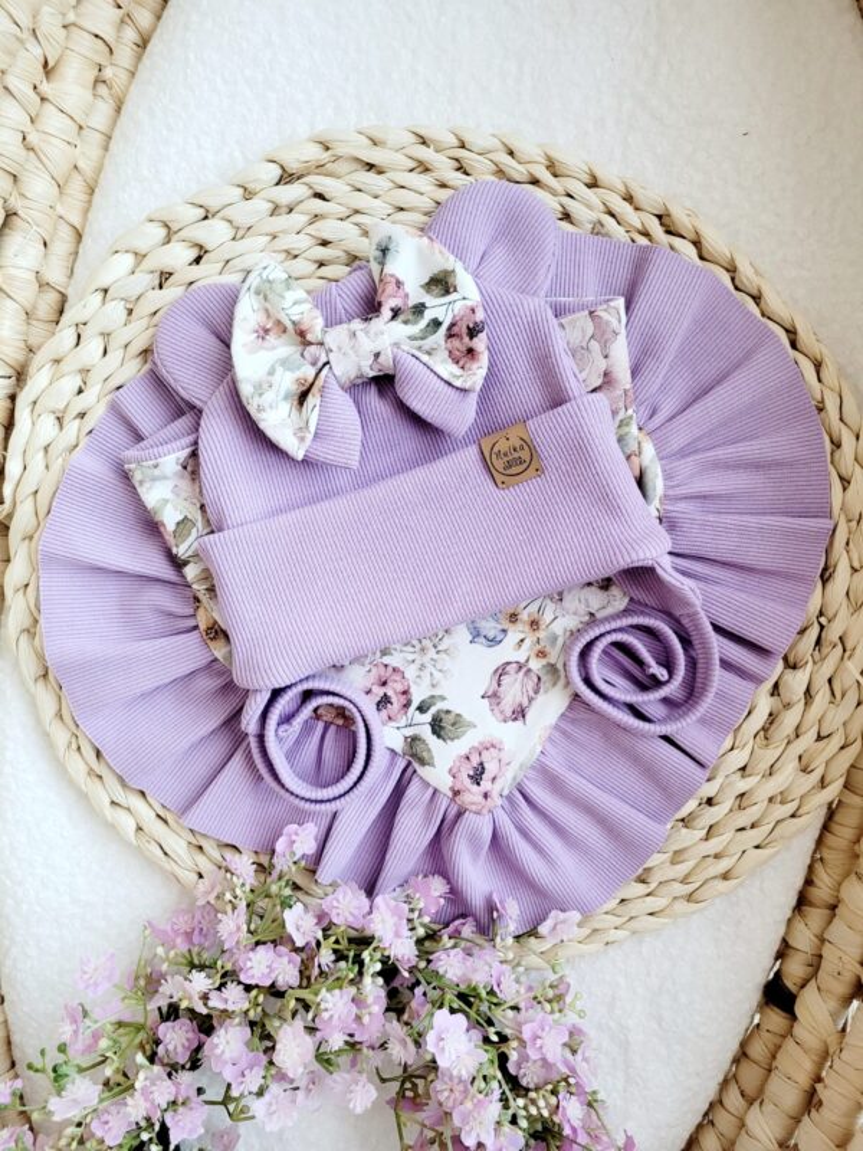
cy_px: 576
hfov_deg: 53.1
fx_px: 864
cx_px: 432
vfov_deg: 67.3
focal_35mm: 26
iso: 250
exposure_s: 1/100
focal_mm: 5.4
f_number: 1.8
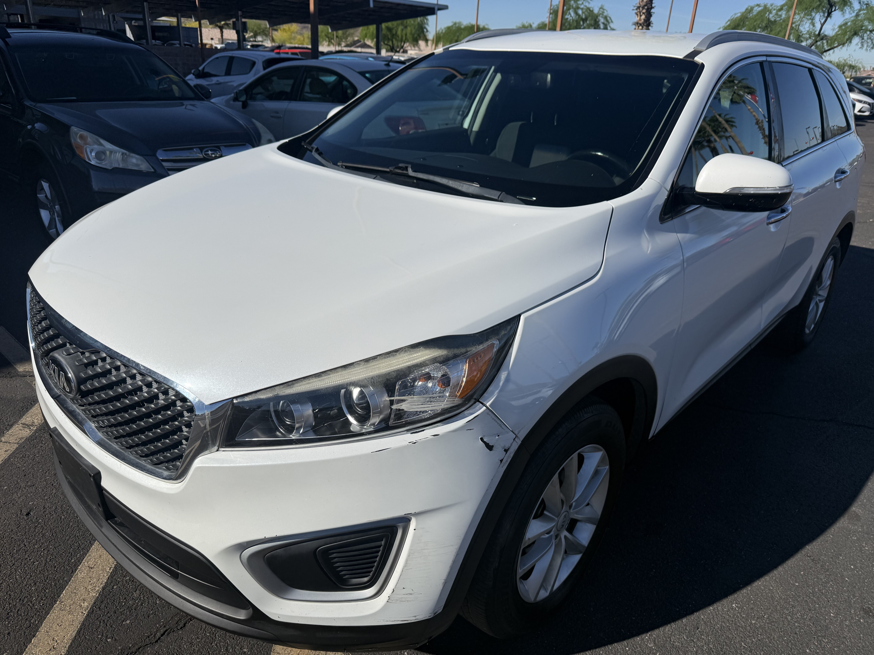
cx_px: 437
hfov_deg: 71.6
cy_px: 328
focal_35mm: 24
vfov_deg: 56.8
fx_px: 606
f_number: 1.78
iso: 80
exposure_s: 1/11905
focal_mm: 6.76
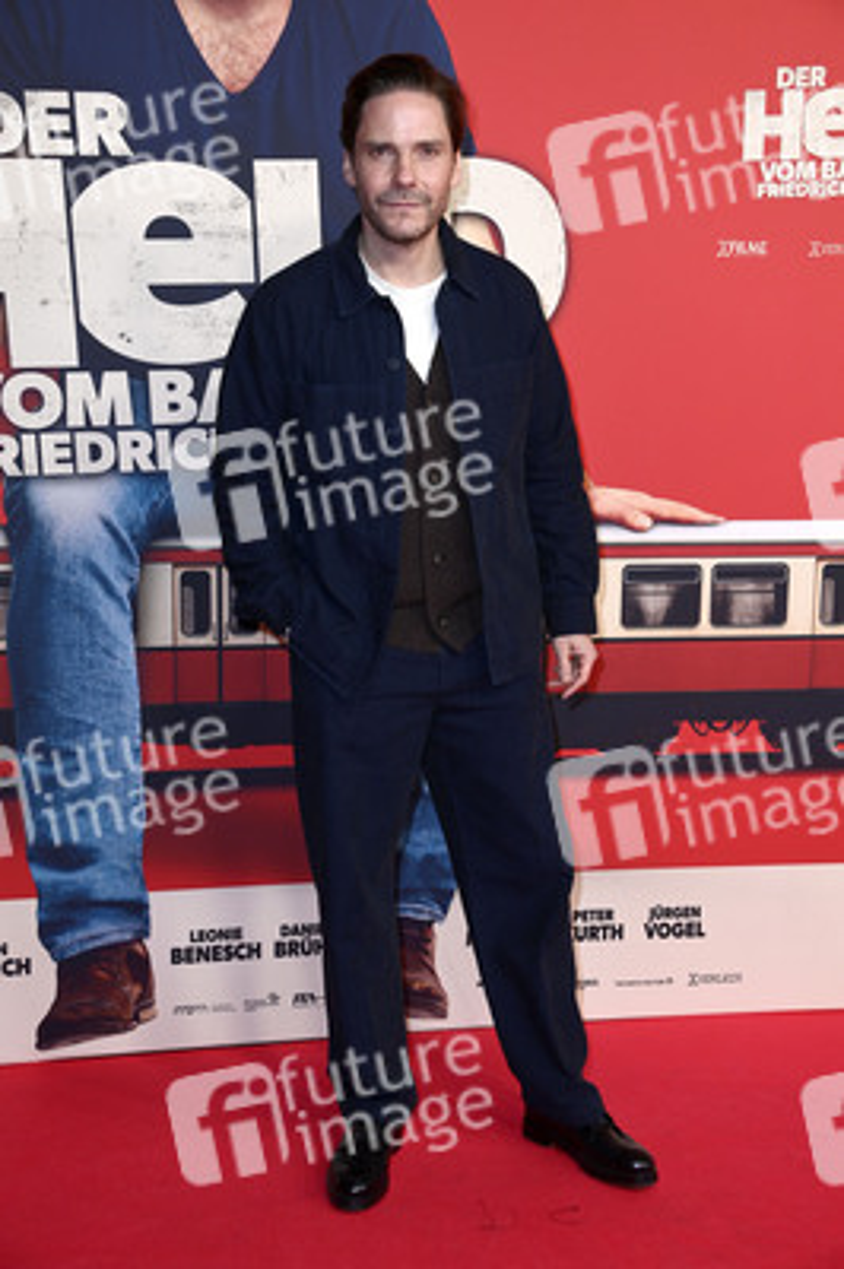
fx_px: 1832
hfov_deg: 25.9
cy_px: 634
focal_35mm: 52
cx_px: 422
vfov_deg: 38.2
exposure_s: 1/250
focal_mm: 52
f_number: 5.6
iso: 800
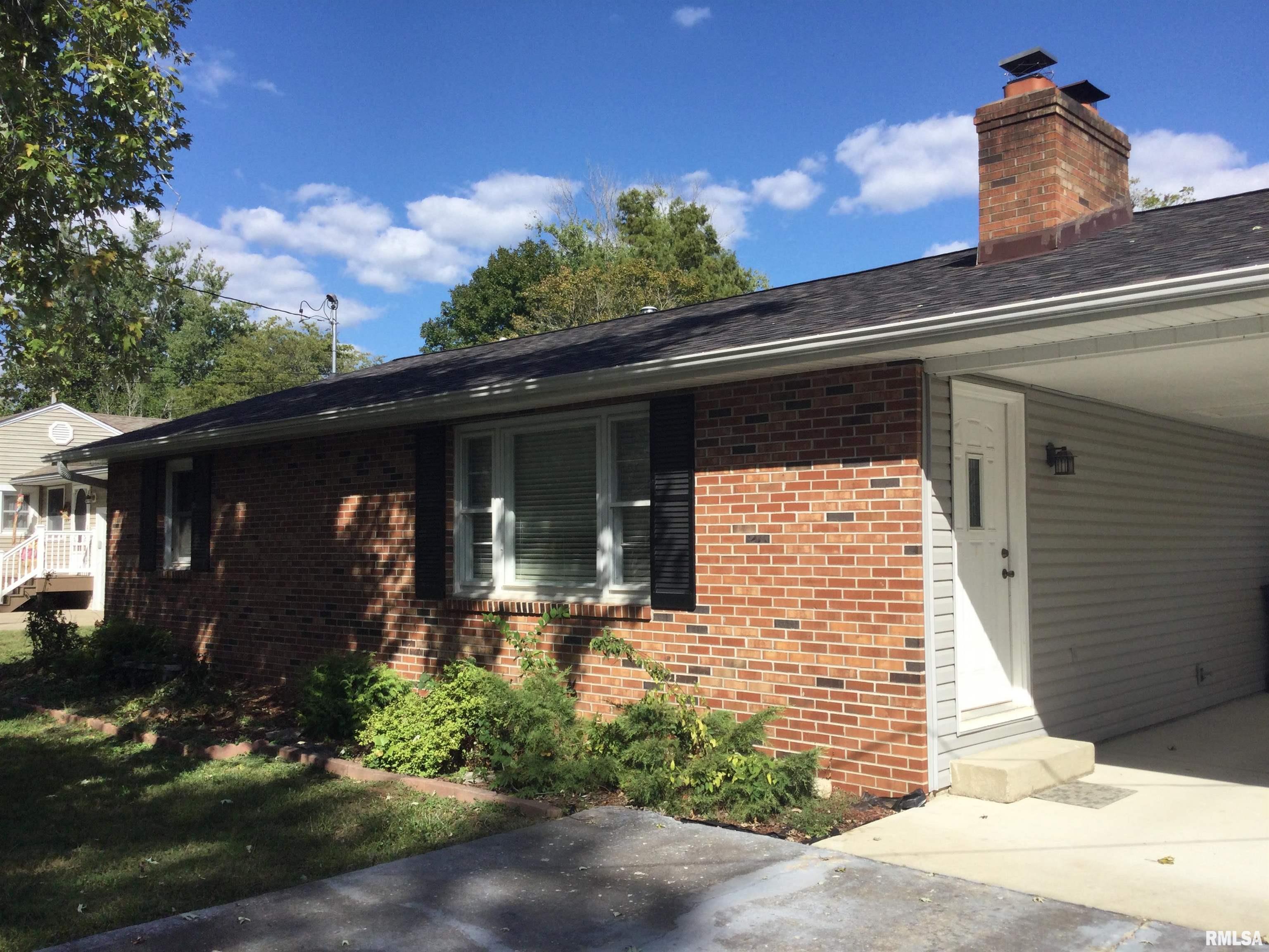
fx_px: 1136
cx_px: 634
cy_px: 476
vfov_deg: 45.4
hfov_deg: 58.4
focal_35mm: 31
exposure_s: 1/1274
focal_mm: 3.3
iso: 25
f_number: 2.4
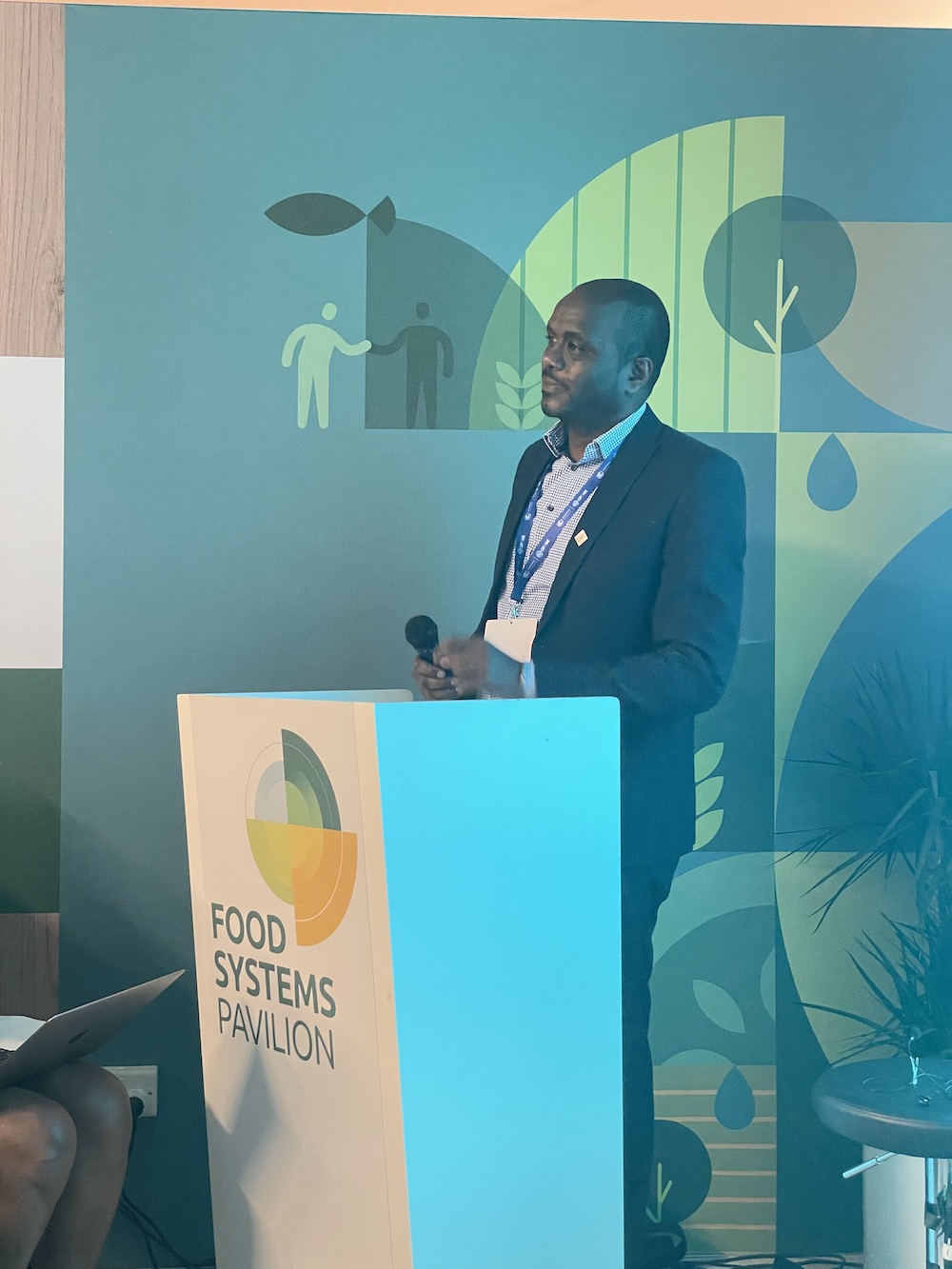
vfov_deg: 36.8
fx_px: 1906
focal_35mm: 52
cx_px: 476
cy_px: 634
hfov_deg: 28.0
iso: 400
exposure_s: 1/60
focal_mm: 6
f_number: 2
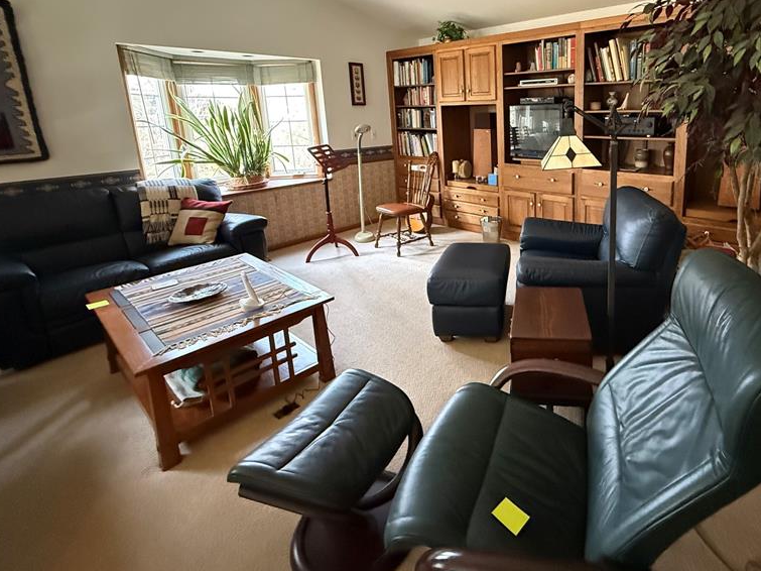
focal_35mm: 19
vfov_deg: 66.9
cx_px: 504
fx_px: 418
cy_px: 192
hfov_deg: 82.0
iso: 1250
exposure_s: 1/60
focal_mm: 2.22
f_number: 2.2
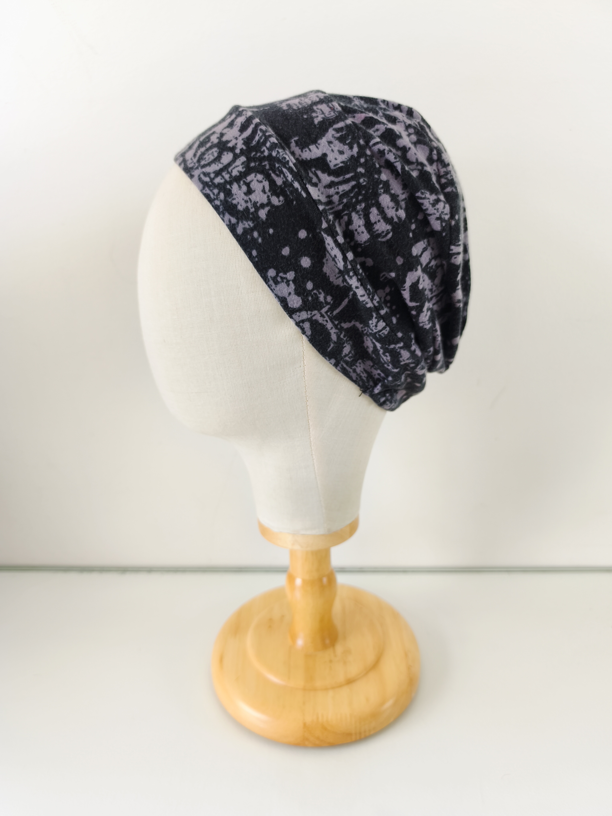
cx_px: 306
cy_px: 408
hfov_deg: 58.9
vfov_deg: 73.9
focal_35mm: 23
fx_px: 542
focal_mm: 6.14
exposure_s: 1/8
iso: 50
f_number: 1.65
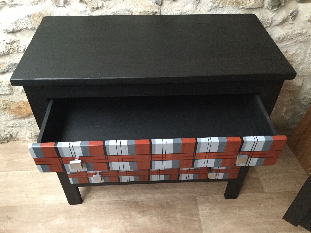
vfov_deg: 45.4
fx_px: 279
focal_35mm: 31
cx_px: 156
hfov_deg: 58.4
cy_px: 116
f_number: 2.4
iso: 200
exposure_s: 1/17
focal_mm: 3.3
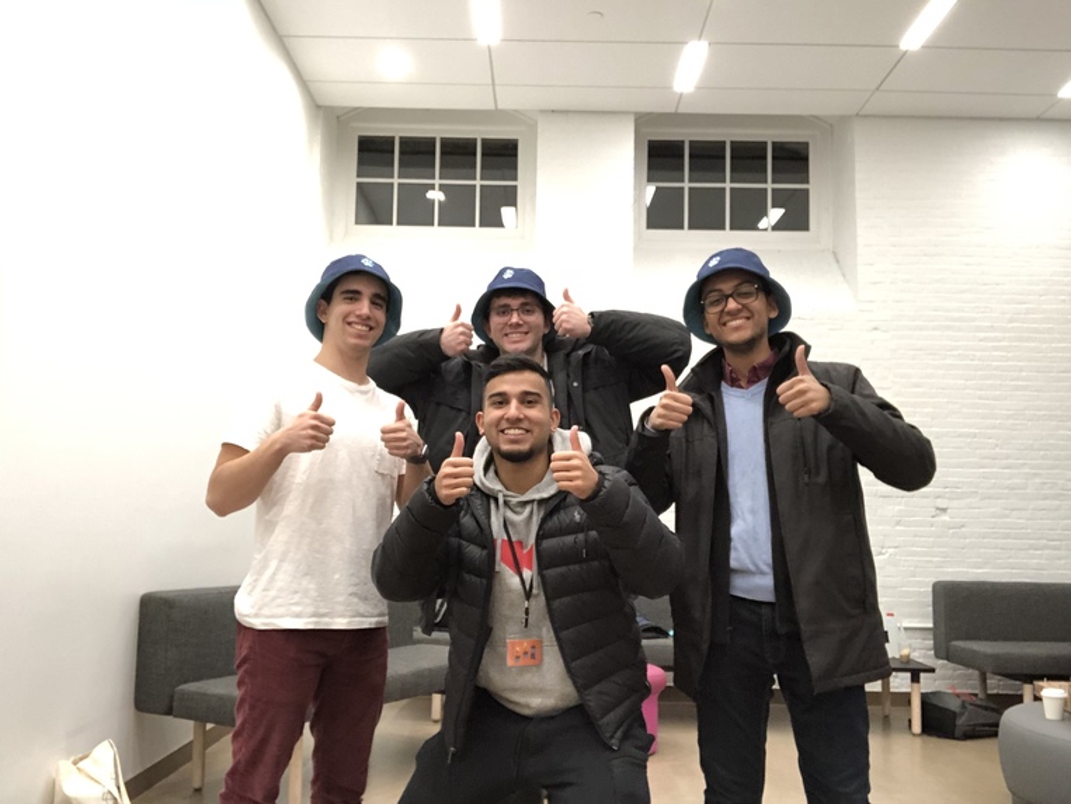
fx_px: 991
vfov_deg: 44.2
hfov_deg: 56.8
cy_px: 402
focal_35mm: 32
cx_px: 536
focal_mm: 2.87
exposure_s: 1/50
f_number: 2.2
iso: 250
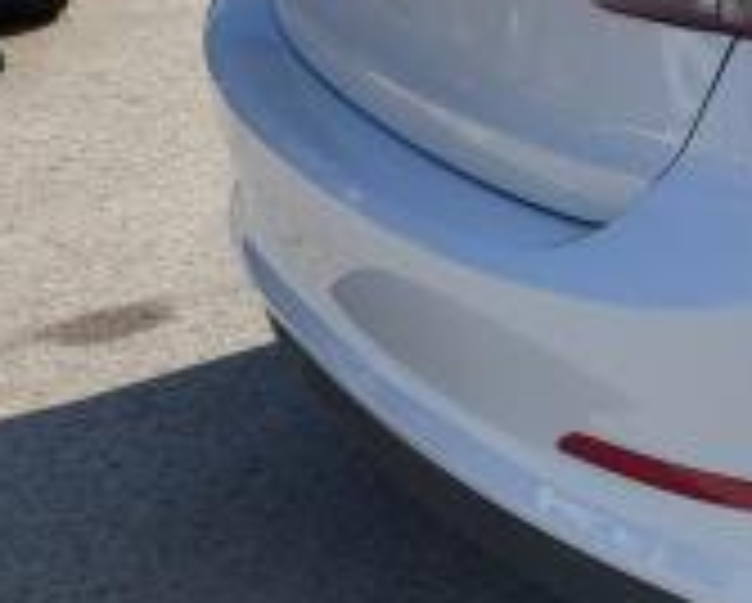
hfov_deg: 16.1
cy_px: 0
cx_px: 1418
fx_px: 2161
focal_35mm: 97
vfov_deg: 15.6
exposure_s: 1/4913
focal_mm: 5.4
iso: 40
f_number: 1.8
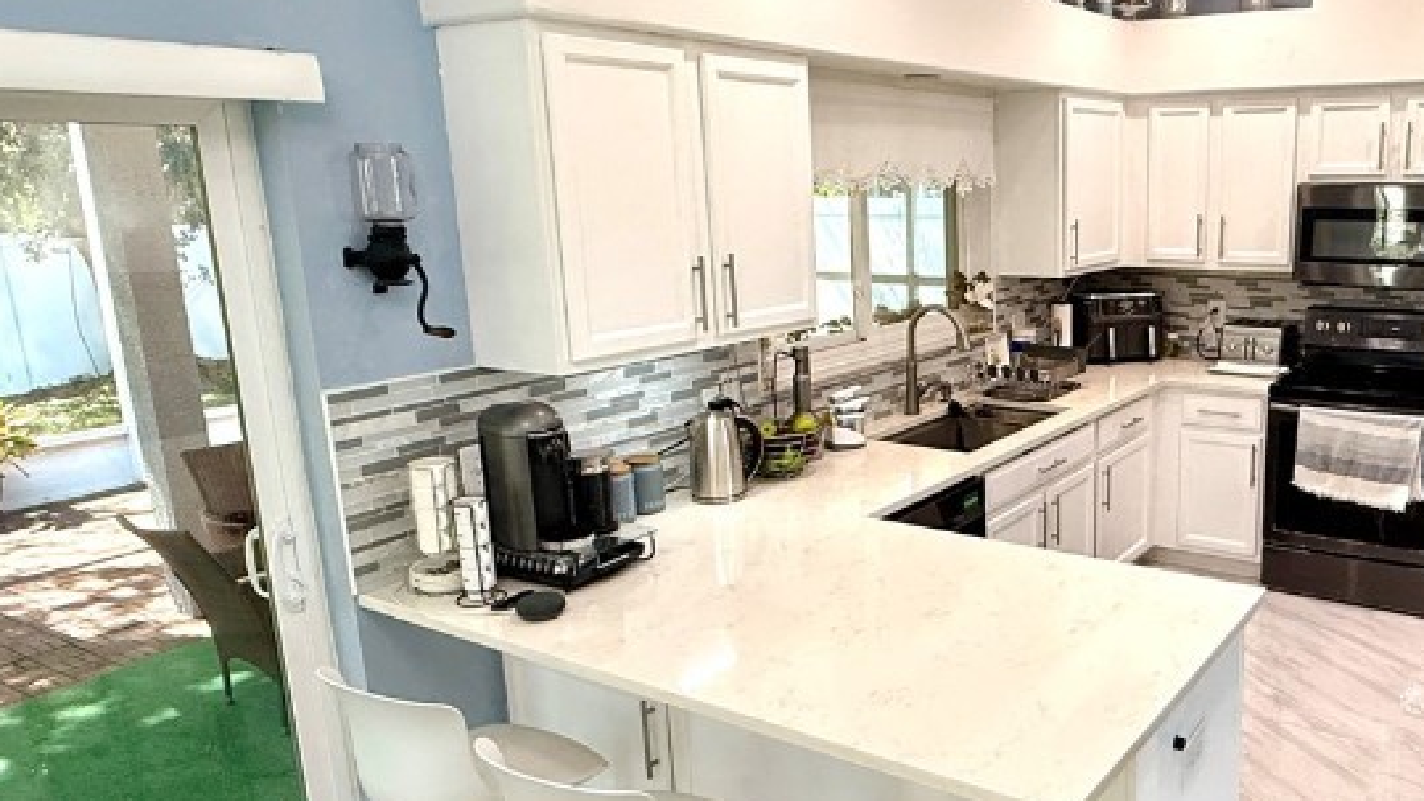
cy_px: 415
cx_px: 999
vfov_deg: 40.2
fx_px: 1095
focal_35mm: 29
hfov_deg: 63.6
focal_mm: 2.22
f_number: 2.2
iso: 200
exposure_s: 1/120
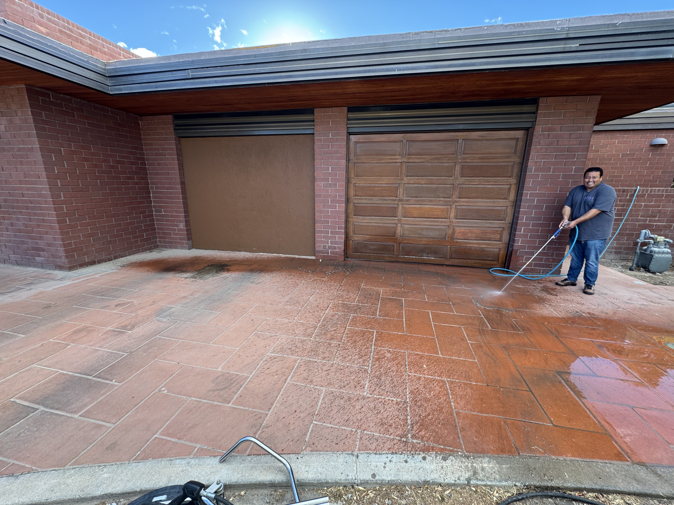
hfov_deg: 102.1
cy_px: 252
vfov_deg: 85.7
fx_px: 273
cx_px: 337
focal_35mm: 14
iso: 40
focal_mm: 2.22
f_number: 2.2
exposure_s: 1/166
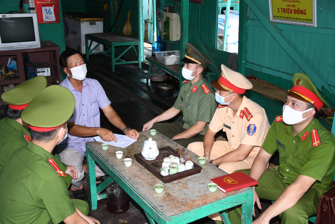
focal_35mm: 40
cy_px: 112
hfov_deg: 47.9
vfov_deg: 33.0
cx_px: 168
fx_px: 377
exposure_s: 1/200
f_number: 4
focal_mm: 27
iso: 250
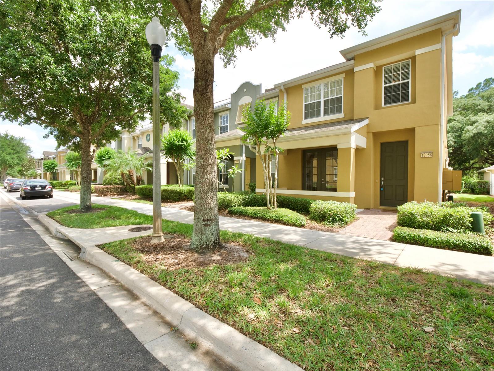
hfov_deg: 94.5
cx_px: 247
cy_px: 186
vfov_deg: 78.1
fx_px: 228
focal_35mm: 16
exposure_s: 1/160
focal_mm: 8
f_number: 7.1
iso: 200
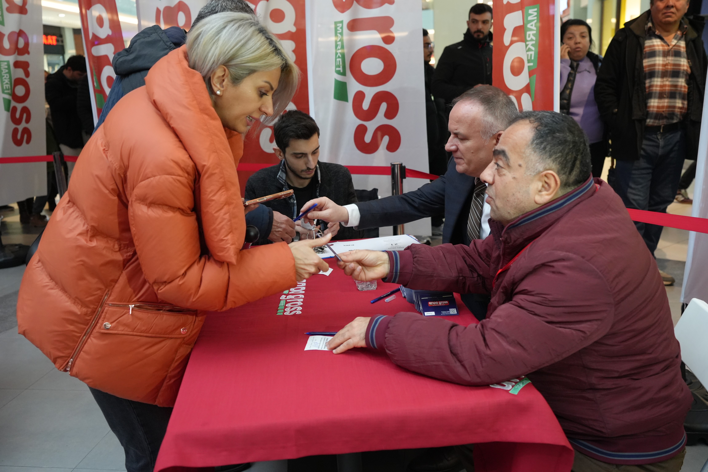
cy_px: 236
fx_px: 629
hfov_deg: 58.7
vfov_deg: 41.1
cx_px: 354
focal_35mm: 32
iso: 3200
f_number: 4
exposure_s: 1/160
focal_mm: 32
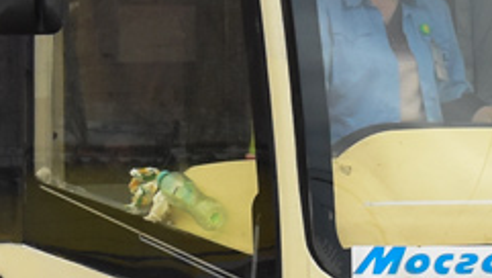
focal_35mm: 391
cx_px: 398
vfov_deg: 3.1
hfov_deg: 5.5
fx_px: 5105
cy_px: -106
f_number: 7.1
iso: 800
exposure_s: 1/640
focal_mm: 40
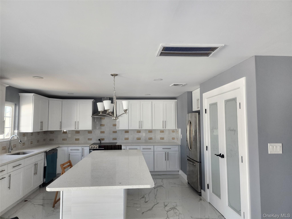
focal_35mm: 23
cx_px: 146
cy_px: 110
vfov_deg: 58.9
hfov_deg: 73.9
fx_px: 194
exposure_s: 1/180
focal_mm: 6.4
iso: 200
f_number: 1.8
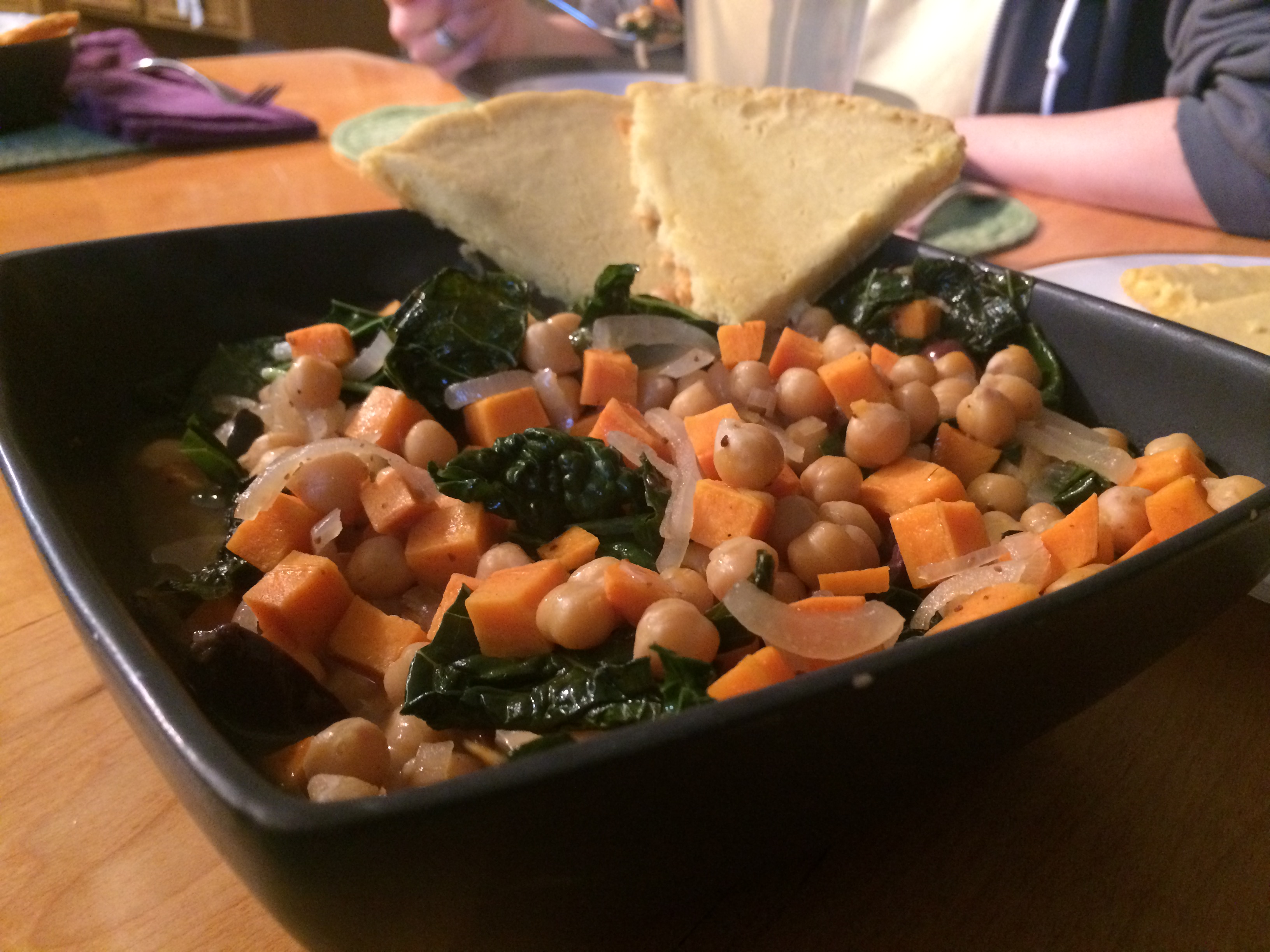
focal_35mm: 29
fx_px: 1064
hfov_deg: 61.7
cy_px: 476
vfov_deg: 48.2
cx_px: 635
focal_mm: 4.15
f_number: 2.2
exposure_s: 1/15
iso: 400
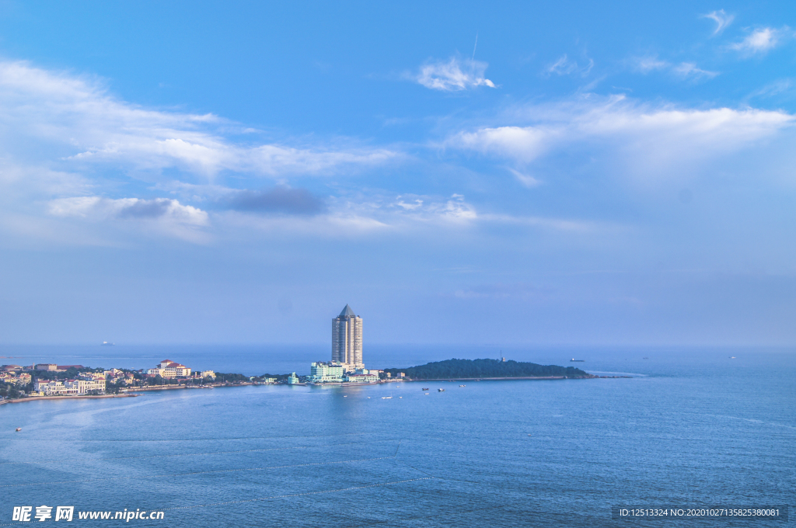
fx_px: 795
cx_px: 398
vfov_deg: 36.8
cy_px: 264
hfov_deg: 53.2
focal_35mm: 36
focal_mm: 24
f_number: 8
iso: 100
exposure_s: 1/125
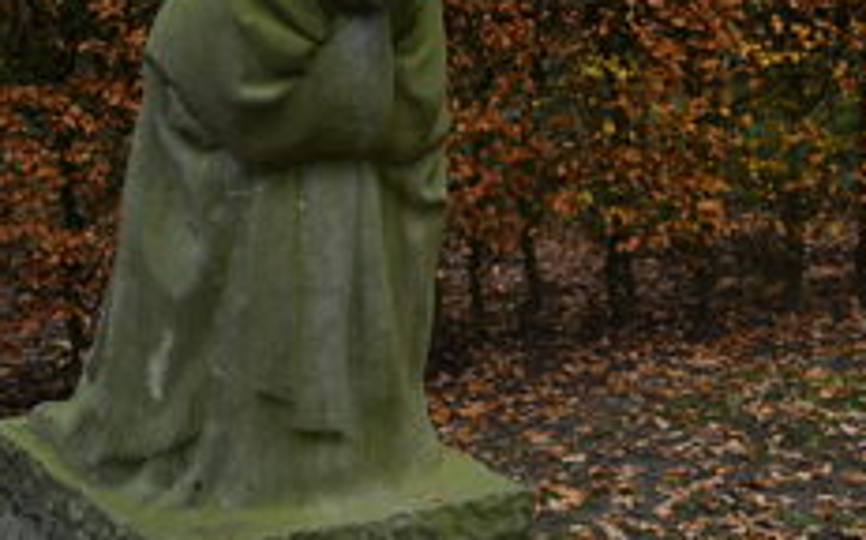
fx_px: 1627
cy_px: 182
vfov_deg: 18.8
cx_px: 562
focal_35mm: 69
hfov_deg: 29.6
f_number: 4
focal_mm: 26
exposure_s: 1/80
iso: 1000
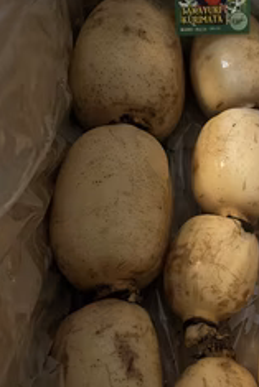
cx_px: 211
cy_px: 229
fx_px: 496
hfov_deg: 28.6
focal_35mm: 46
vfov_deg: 42.5
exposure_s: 1/25
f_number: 1.6
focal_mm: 5.1
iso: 500
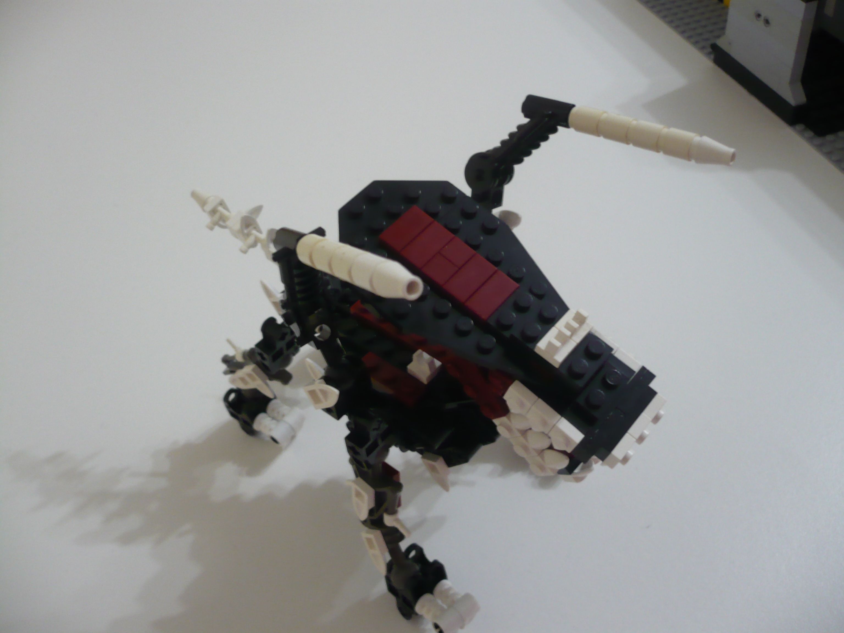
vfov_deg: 40.7
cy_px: 316
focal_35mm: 35
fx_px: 853
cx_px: 422
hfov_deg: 52.6
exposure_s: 1/10
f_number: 2.8
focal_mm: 5.8
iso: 200
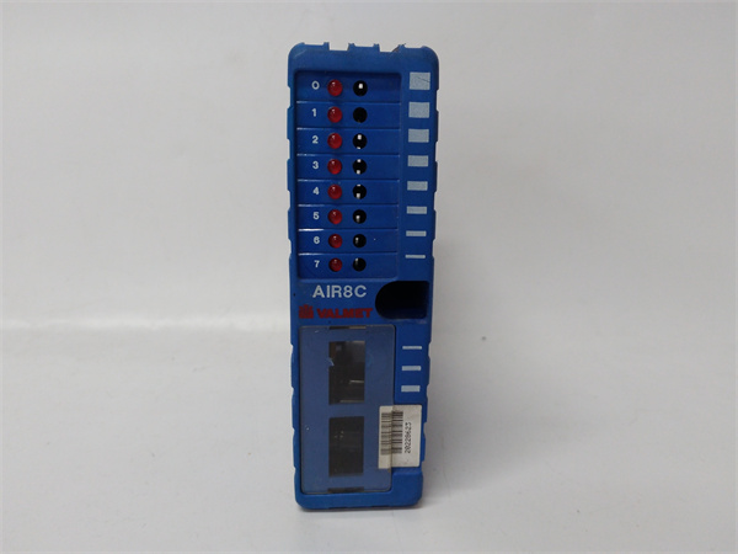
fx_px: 576
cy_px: 277
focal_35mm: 27
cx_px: 369
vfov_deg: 51.4
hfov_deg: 65.3
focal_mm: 3.79
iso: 152
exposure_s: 1/33
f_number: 2
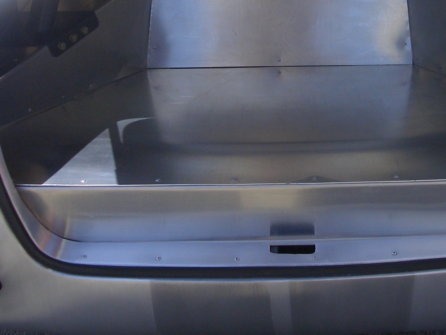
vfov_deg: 22.7
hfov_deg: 30.0
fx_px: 825
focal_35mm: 64
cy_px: 86
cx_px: 310
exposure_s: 1/640
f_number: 4.3
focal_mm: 5.8
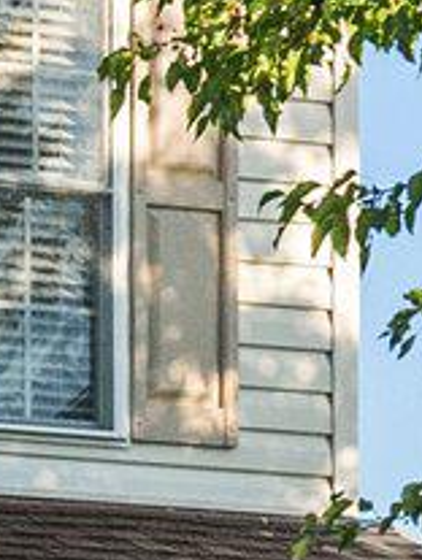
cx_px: -1339
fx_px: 5542
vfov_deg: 5.8
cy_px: 610
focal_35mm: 342
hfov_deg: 4.0
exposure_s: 1/200
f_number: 8
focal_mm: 36
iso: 640
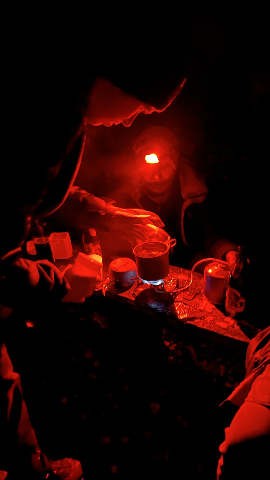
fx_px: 369
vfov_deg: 66.1
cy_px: 239
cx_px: 91
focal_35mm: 29
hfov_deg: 39.7
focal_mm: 5.1
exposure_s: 1/2
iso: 2000
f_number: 1.6
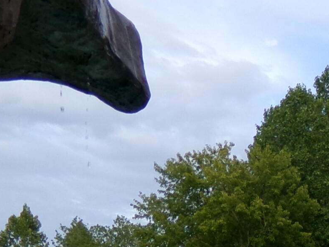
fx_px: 874
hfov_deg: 18.6
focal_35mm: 92
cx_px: 505
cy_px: 436
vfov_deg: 14.3
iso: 100
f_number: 3.7
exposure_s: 1/240
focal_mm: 4.3
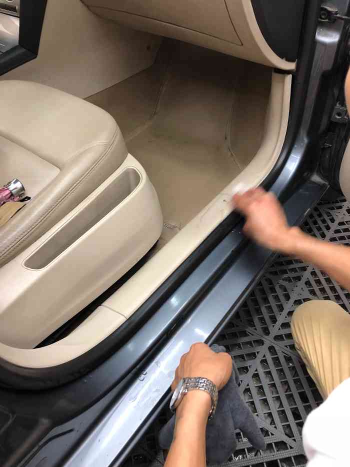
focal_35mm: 28
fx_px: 377
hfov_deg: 49.8
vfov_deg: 63.4
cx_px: 175
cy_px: 234
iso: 80
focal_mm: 4
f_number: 1.8
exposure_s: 1/17
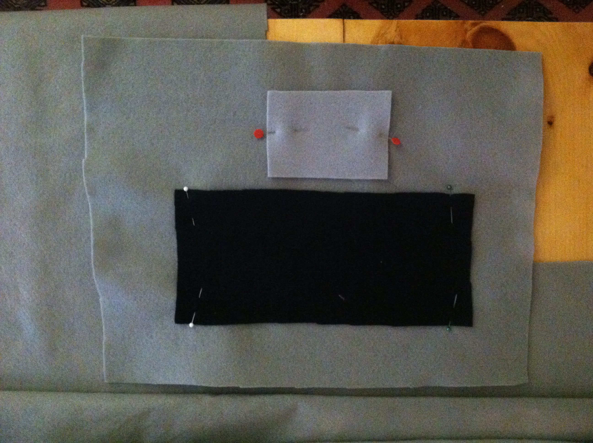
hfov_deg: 52.7
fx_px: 599
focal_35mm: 35
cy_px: 222
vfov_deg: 40.6
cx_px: 296
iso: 1000
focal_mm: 3.85
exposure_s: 1/15
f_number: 2.8
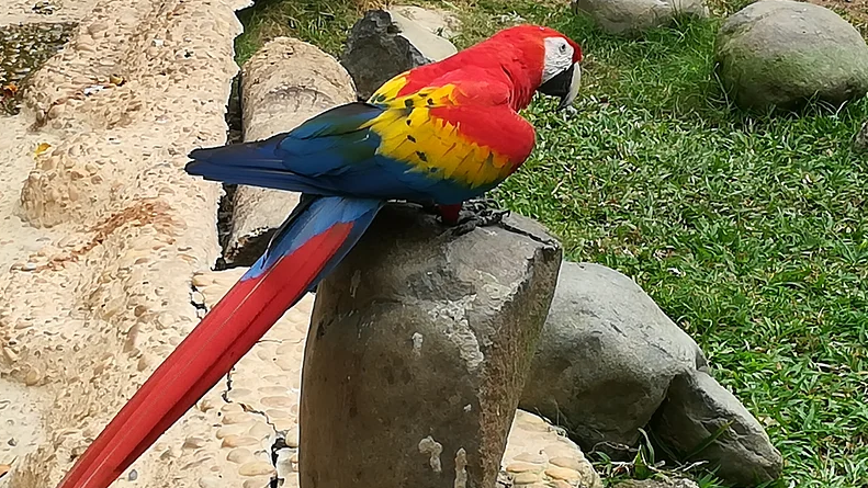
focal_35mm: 108
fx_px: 2486
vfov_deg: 11.2
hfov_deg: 19.8
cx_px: 431
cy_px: 241
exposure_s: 1/100
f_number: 2.2
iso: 64
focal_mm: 3.83
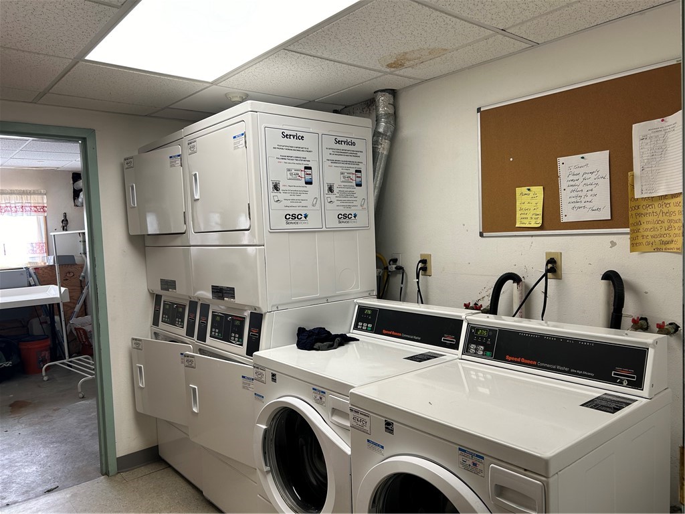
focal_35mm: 26
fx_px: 515
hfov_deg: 67.3
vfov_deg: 53.1
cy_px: 257
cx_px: 342
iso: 80
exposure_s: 1/120
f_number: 1.5
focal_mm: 5.7
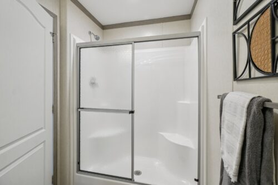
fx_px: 116
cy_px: 92
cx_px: 139
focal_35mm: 15
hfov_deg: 100.4
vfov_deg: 77.3
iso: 640
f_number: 8
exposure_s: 1/30
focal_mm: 10
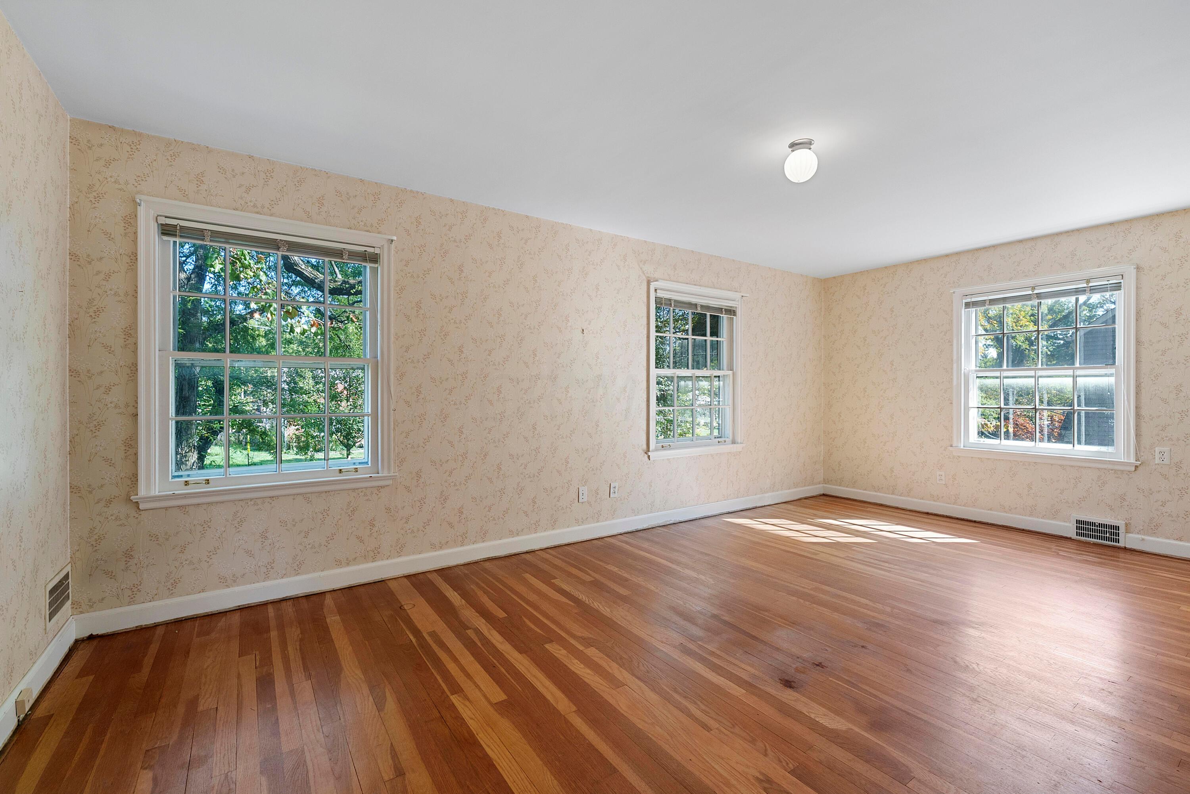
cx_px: 595
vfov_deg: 77.4
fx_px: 496
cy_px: 397
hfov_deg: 100.4
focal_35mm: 15
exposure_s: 1/13
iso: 640
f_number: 9
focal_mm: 15
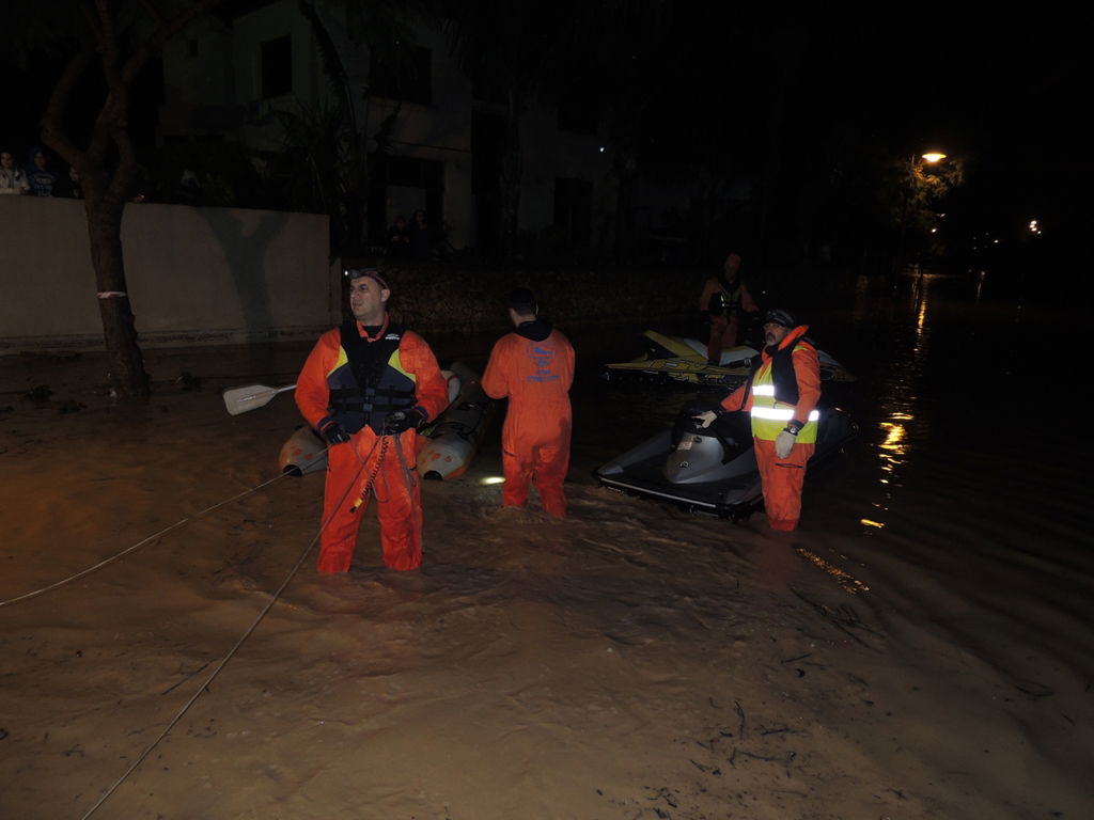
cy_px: 410
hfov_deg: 71.6
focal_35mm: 24
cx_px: 547
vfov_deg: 56.8
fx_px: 758
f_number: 3
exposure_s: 1/30
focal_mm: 4.3
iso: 200
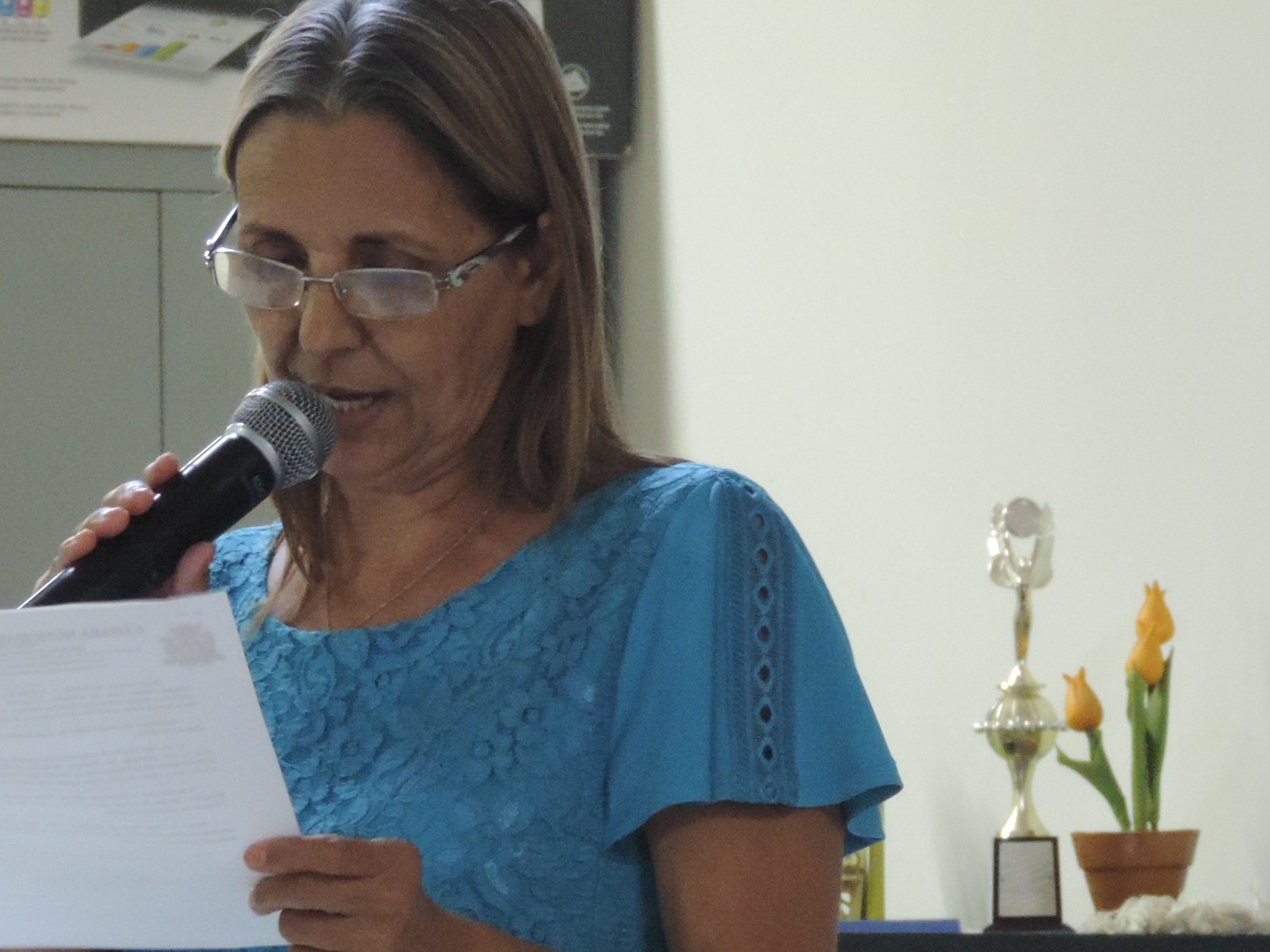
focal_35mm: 487
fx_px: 17867
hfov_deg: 4.1
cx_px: 183
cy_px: 665
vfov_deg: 3.1
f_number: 4.6
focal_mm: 40.1
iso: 800
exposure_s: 1/13
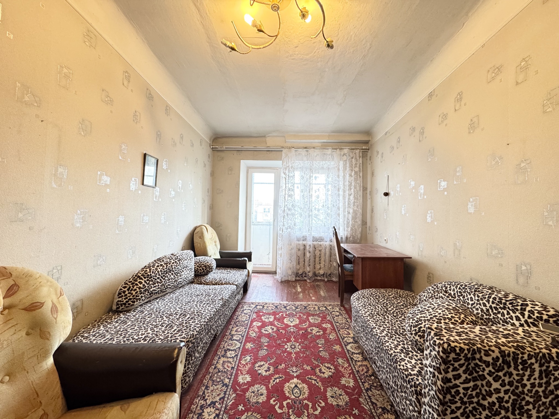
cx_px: 280
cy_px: 210
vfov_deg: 85.7
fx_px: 226
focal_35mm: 14
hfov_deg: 102.1
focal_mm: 2.22
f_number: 2.2
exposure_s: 1/50
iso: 400
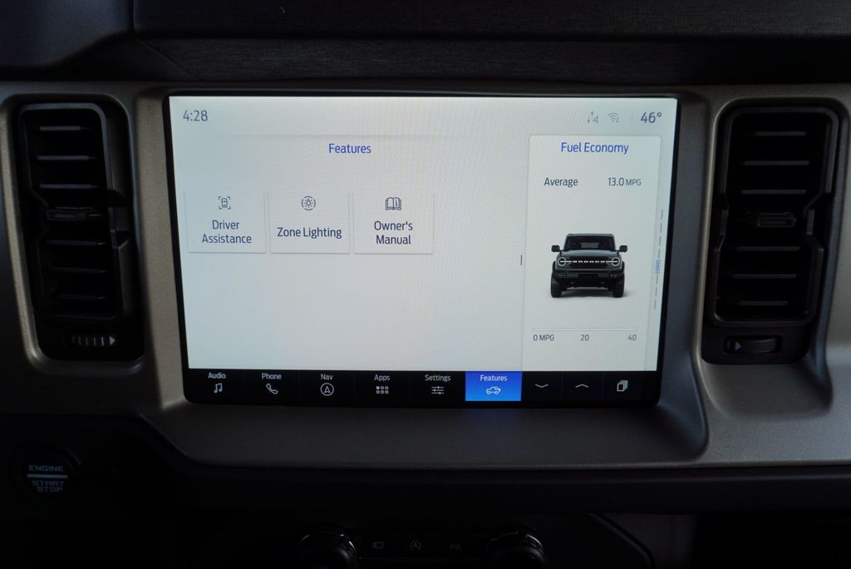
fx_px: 568
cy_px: 284
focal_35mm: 24
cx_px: 426
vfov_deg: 53.2
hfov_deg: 73.7
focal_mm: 16
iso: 100
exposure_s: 1/100
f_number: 5
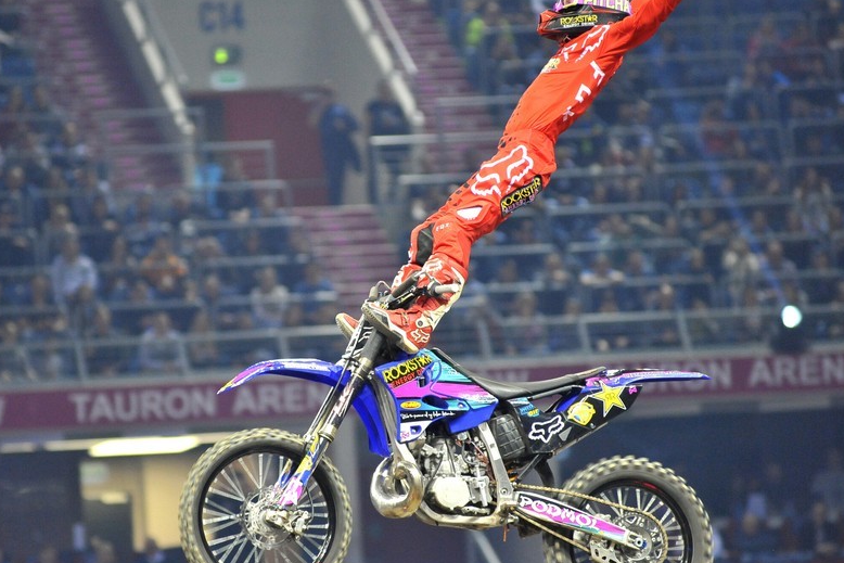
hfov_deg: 8.0
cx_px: 321
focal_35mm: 257
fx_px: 6026
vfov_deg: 5.3
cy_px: 305
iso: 3200
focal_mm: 200
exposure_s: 1/800
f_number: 3.2
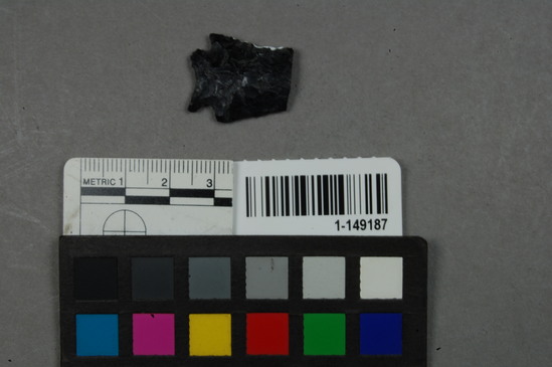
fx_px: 1264
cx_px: 276
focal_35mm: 82
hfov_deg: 24.6
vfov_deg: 16.5
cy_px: 184
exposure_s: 1/8
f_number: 36
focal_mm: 55
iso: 200
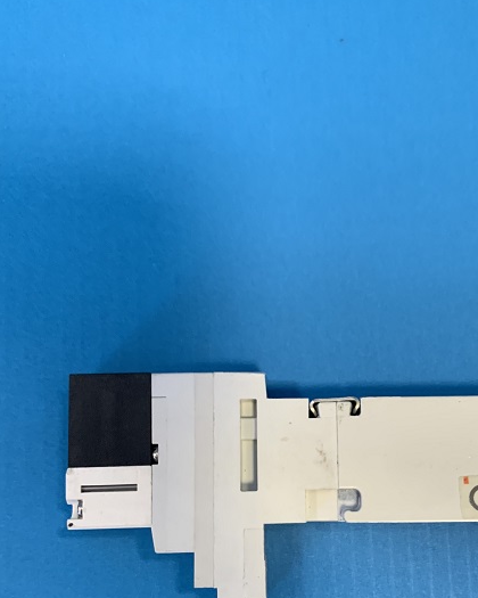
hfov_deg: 38.0
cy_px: 407
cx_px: 303
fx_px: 690
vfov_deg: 46.0
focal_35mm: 39
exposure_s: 1/50
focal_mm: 4.25
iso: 250
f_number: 1.8
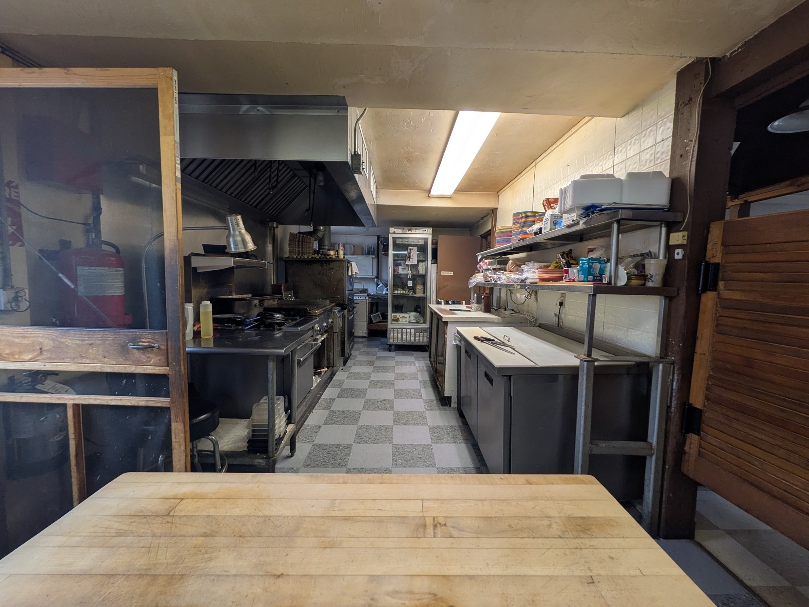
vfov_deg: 85.7
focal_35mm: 14
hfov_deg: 102.1
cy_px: 304
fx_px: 327
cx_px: 404
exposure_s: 1/40
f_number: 2.2
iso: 55
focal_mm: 1.83
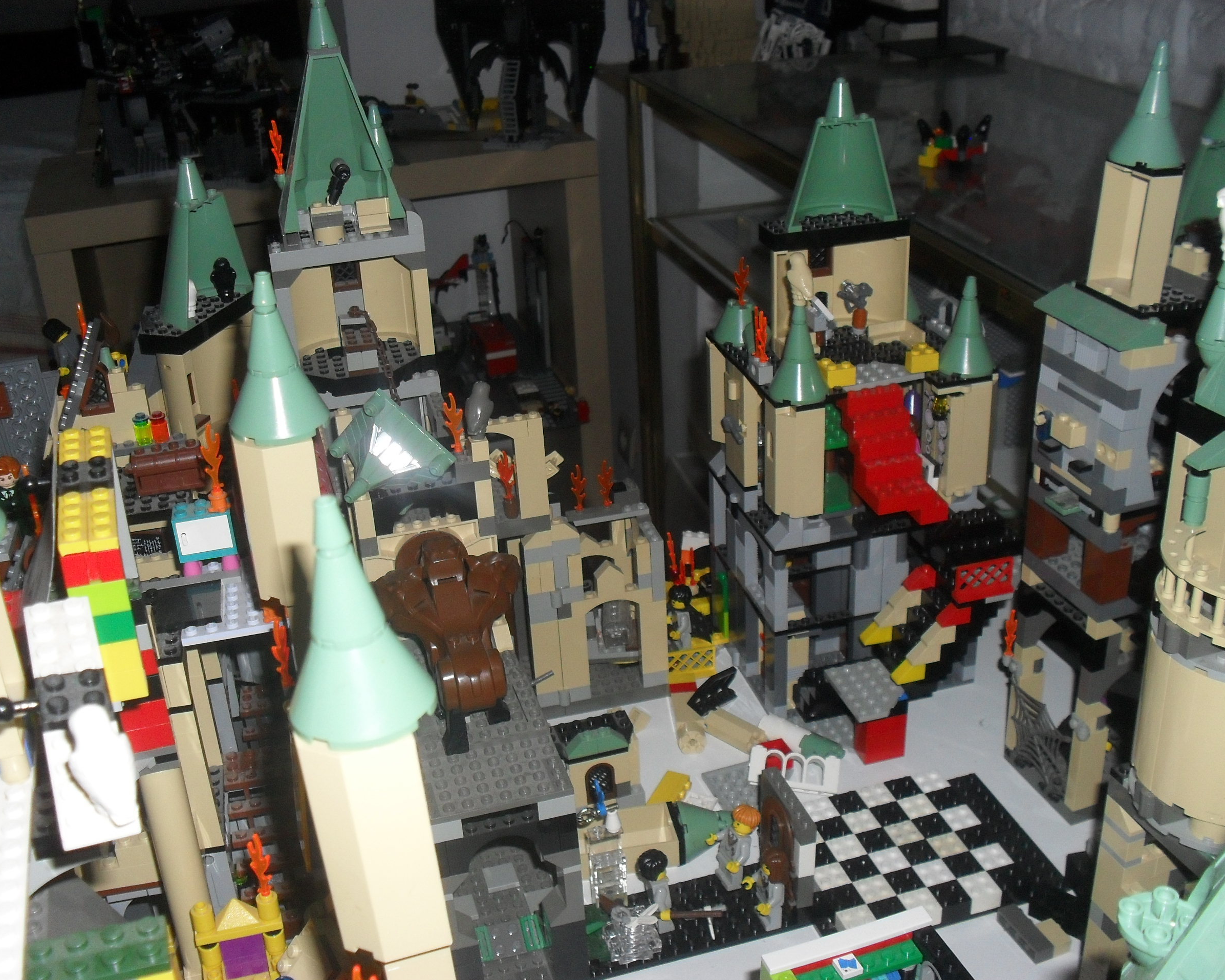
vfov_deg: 40.1
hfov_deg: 49.1
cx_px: 600
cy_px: 490
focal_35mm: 37
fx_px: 1342
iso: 200
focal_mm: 6.3
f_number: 3.2
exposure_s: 1/45
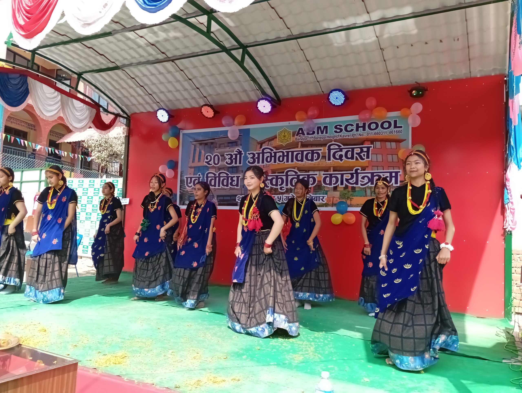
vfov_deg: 49.9
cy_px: 196
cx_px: 261
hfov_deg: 63.4
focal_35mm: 28
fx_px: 423
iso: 51
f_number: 1.8
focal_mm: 4.25
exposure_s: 1/284
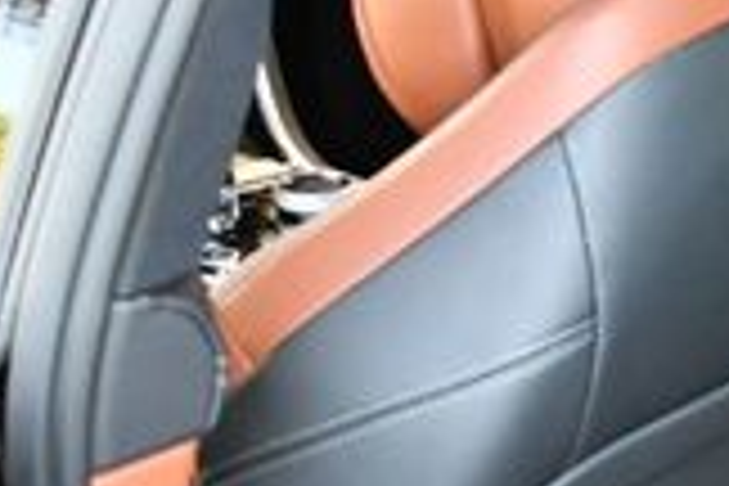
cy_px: 592
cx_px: 1264
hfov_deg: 13.2
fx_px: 2875
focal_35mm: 142
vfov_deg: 9.5
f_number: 3.5
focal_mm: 18
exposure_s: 1/125
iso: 1250
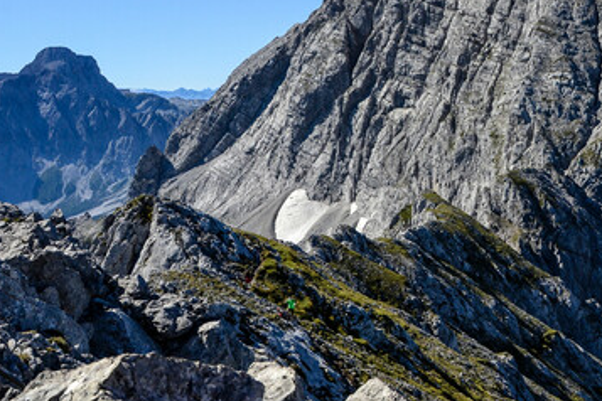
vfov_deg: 26.4
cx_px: 495
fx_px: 836
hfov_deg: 37.9
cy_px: 67
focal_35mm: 50
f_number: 11
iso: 400
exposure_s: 1/400
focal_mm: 18
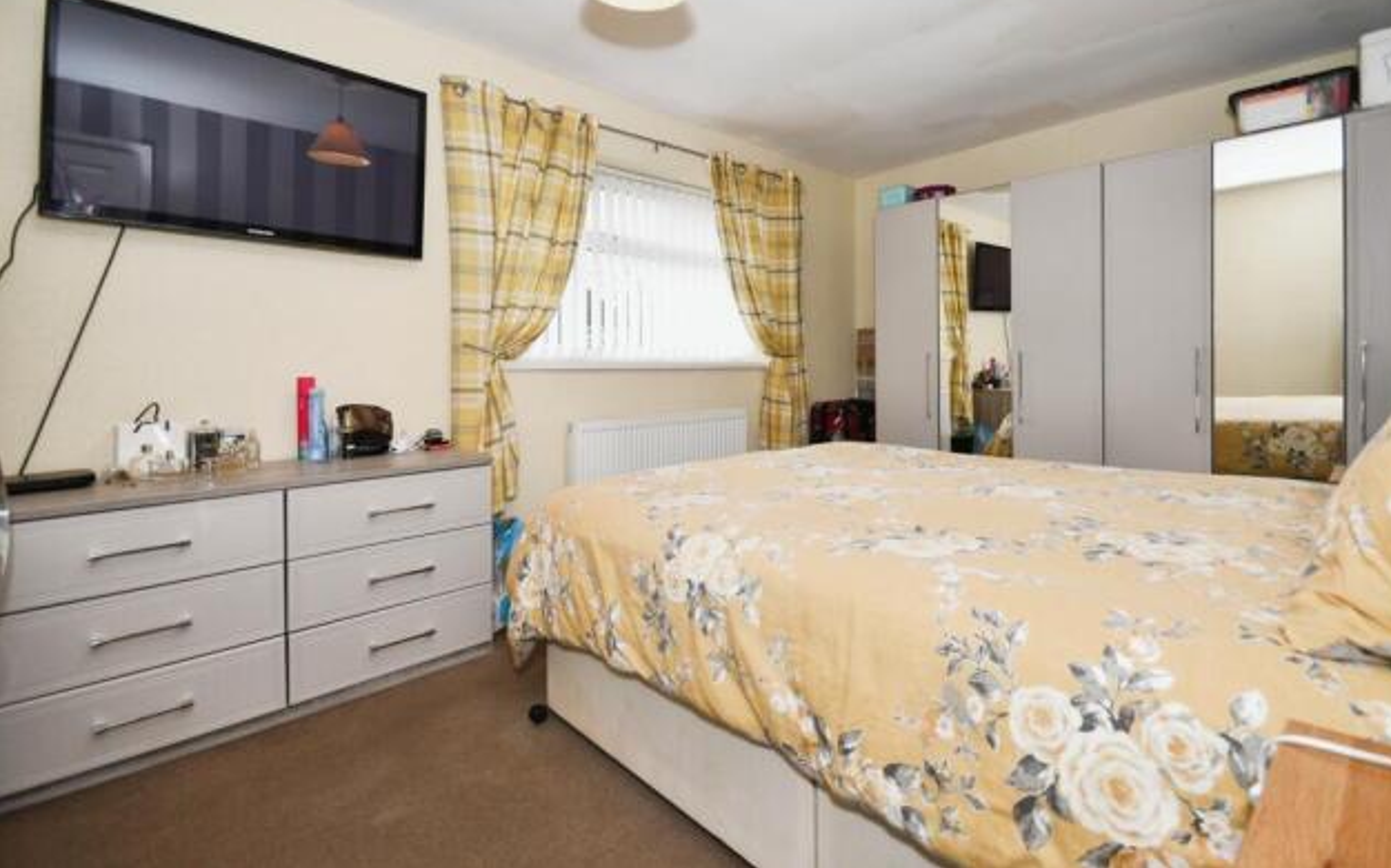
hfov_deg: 97.8
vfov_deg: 71.0
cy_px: 385
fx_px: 606
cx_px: 725
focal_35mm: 16
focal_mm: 10
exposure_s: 1/60
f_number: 8
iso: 400
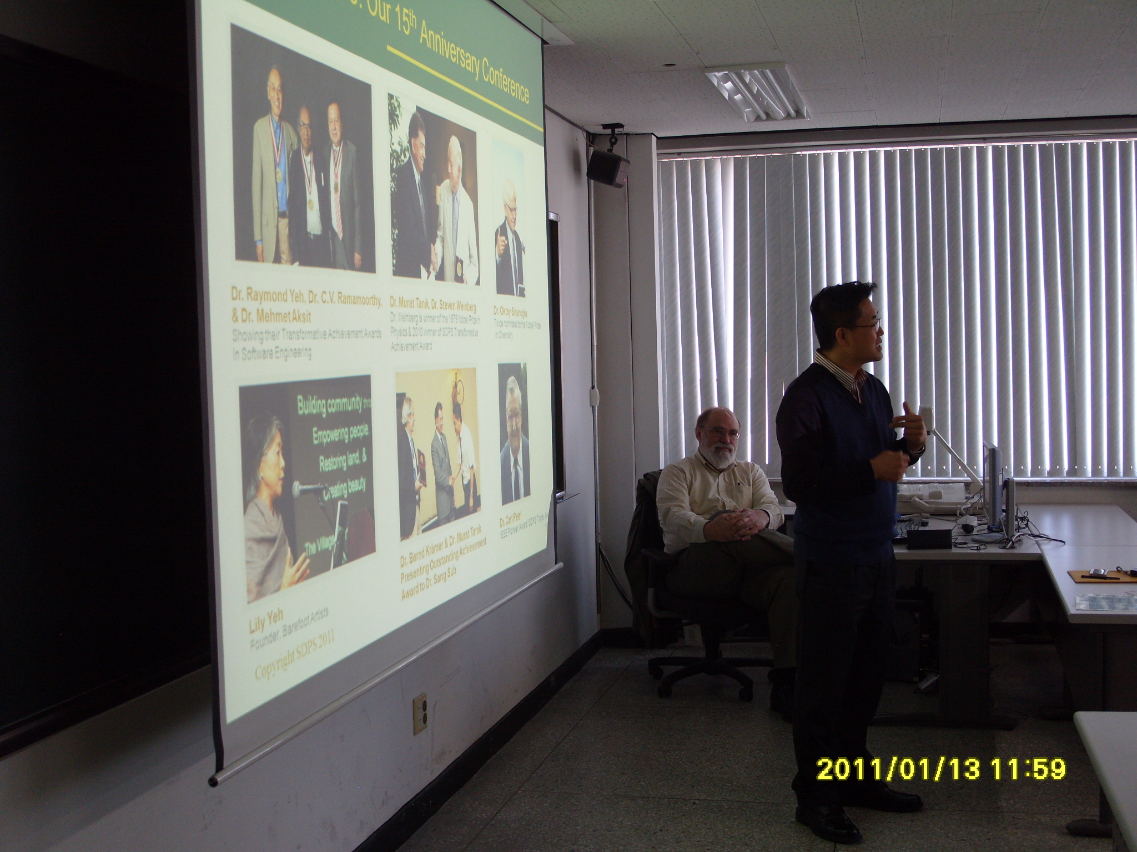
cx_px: 568
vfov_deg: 36.0
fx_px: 1314
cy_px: 426
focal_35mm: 40
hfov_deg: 46.8
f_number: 3
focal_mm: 8.9
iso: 100
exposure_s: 1/60
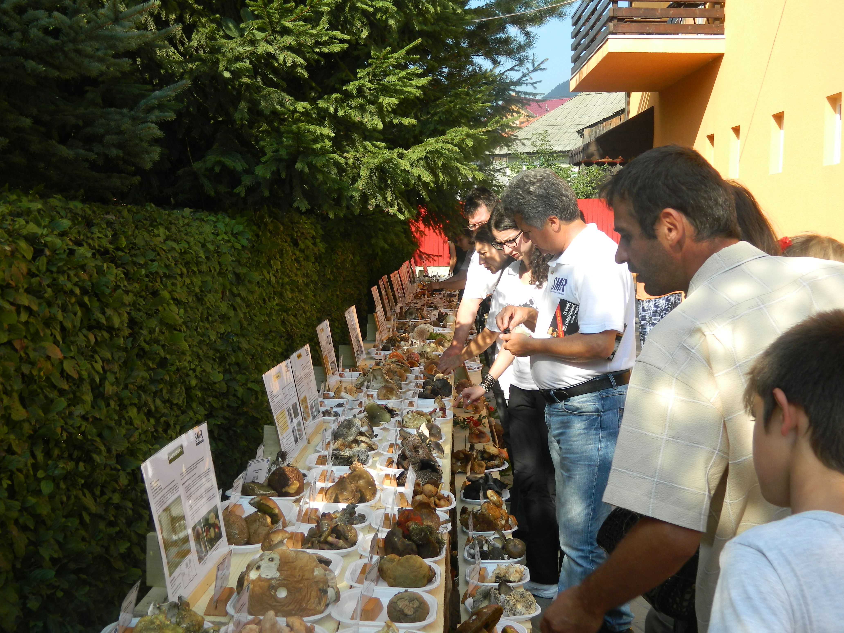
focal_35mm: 43
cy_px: 302
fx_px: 1048
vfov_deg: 33.6
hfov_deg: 43.9
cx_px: 429
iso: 80
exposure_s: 1/400
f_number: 3.5
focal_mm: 7.3
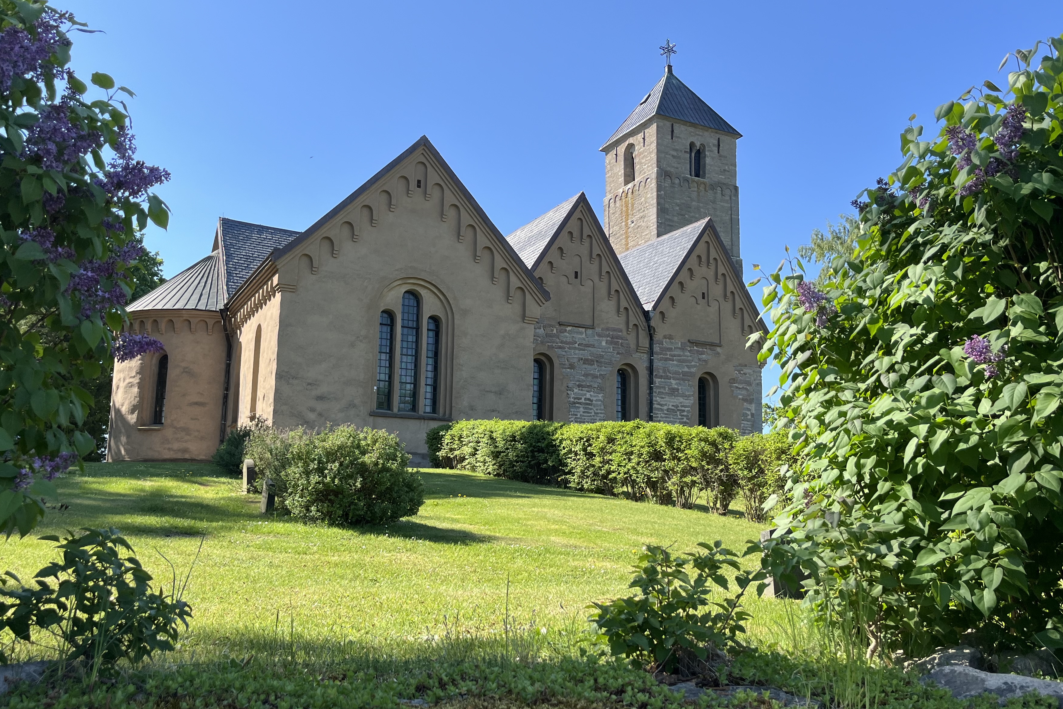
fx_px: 915
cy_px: 355
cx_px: 471
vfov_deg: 42.3
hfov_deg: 60.1
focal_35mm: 31
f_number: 1.6
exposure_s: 1/1890
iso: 50
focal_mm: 5.1
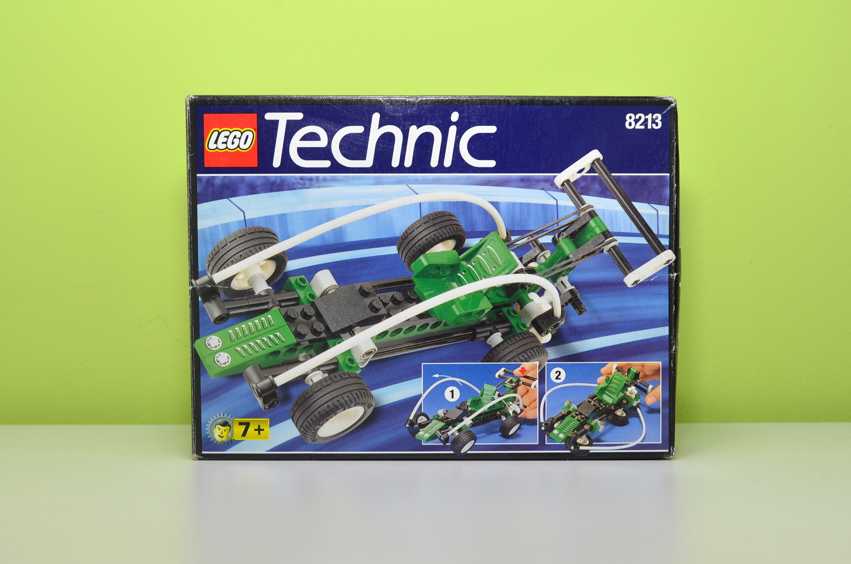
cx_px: 426
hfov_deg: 49.6
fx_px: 920
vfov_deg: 34.1
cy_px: 282
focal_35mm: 39
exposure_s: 1/15
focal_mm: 26
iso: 125
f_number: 5
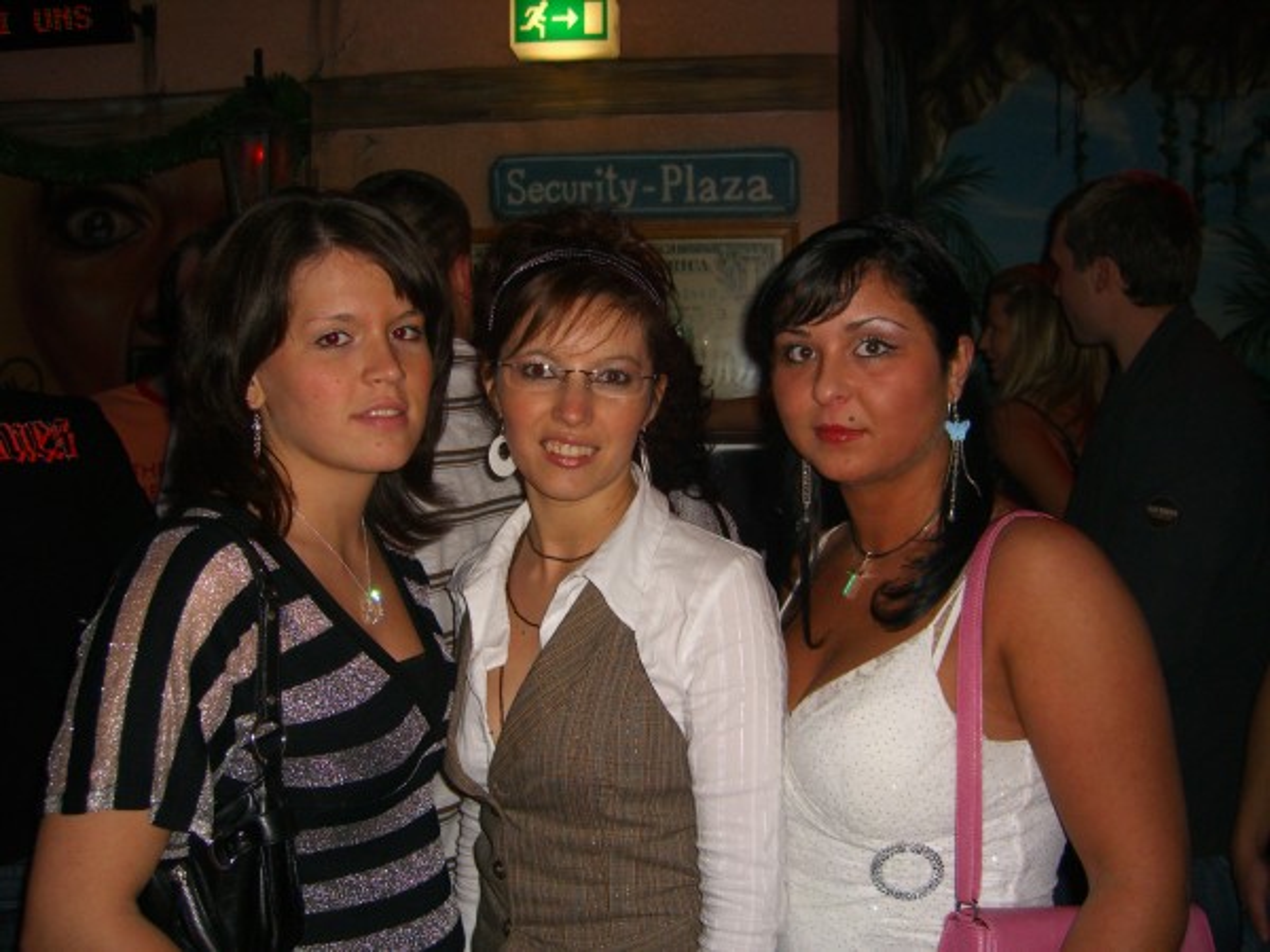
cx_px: 635
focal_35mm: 38
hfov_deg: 49.0
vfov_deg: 37.7
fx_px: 1394
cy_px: 476
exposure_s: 1/60
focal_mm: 7.9
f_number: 2.8
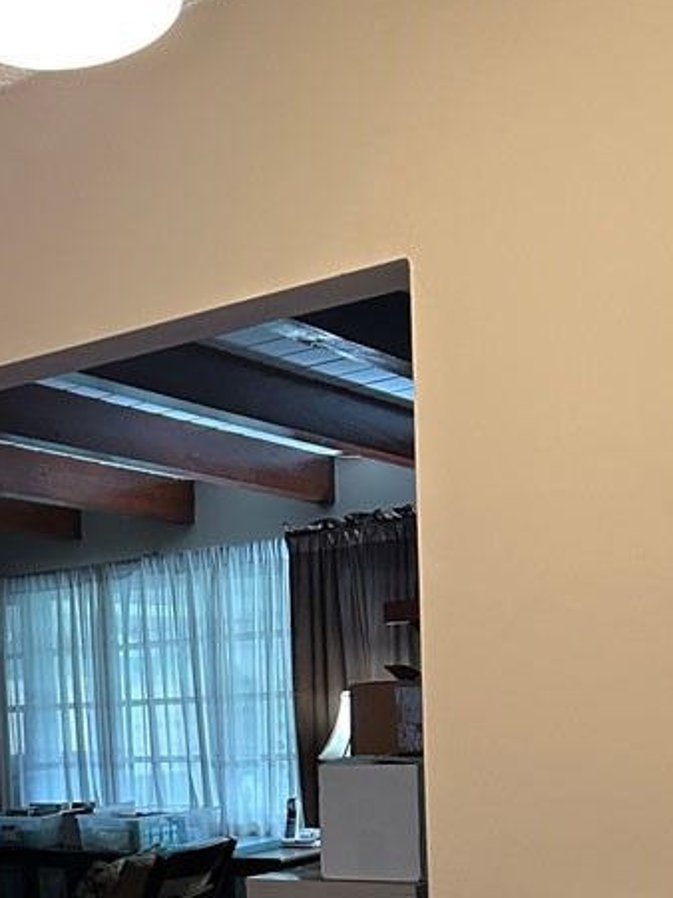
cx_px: -40
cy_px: 818
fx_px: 1530
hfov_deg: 23.5
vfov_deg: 31.1
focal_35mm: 59
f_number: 1.5
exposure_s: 1/40
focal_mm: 5.7
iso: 500
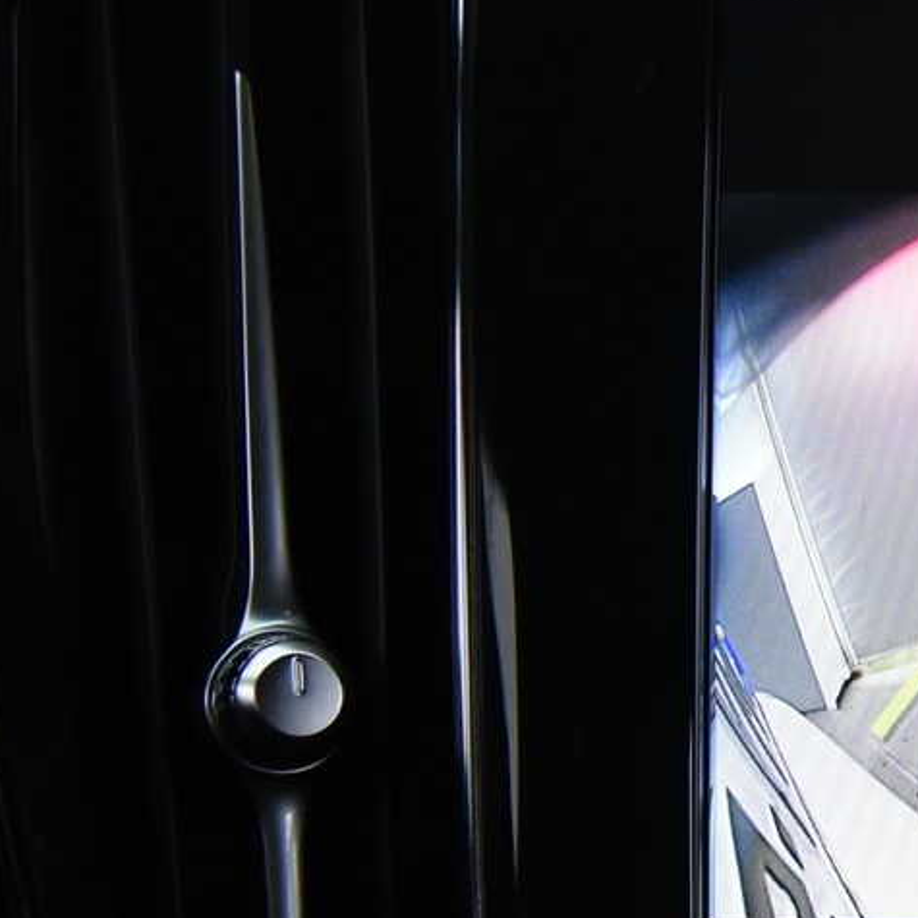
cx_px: 1303
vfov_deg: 15.8
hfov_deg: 14.9
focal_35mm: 110
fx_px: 3300
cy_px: 673
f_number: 4
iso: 4000
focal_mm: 38
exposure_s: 1/60
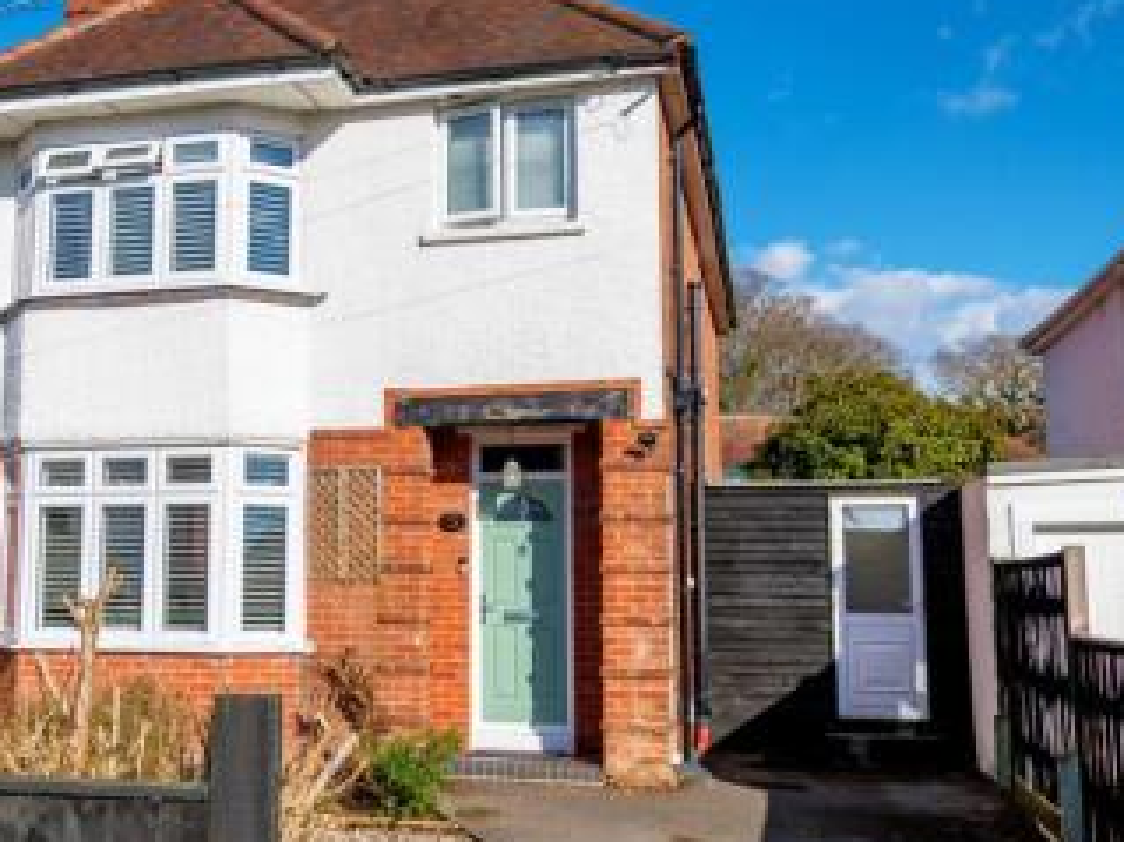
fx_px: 1396
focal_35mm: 43
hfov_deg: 43.2
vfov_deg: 33.6
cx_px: 365
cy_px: 428
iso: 200
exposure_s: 1/1600
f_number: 7.1
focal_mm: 20
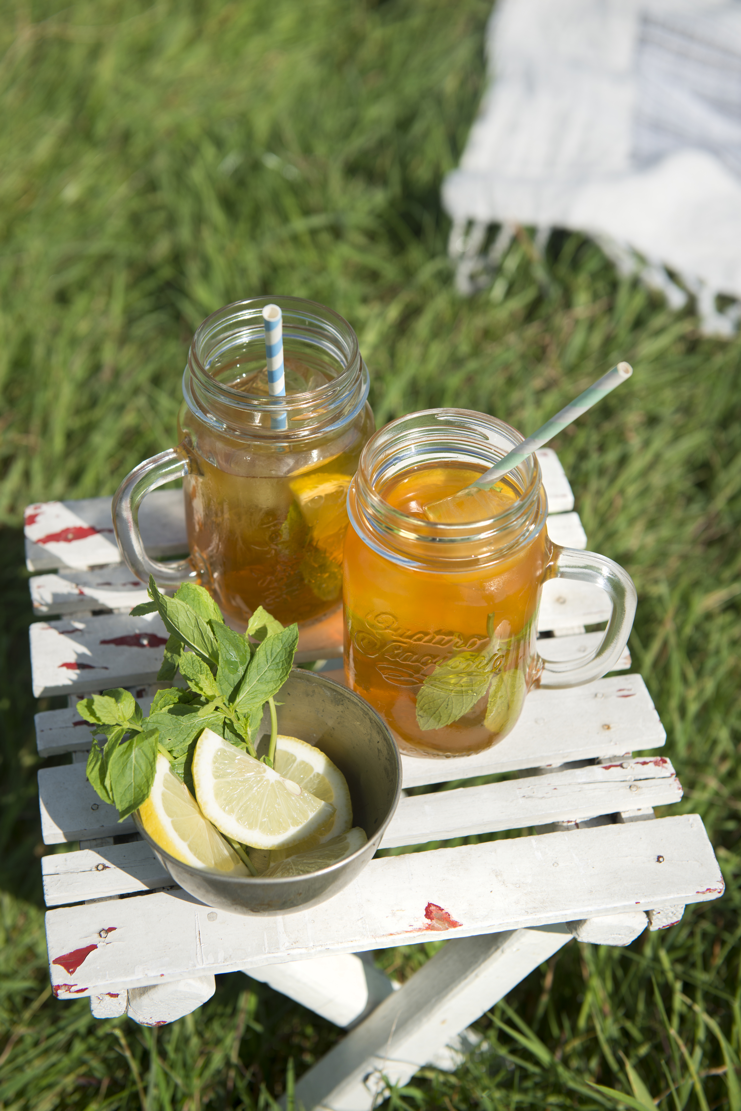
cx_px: 370
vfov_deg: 38.2
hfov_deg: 26.0
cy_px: 556
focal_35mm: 52
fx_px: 1604
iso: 100
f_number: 4.8
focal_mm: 52
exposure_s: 1/1000
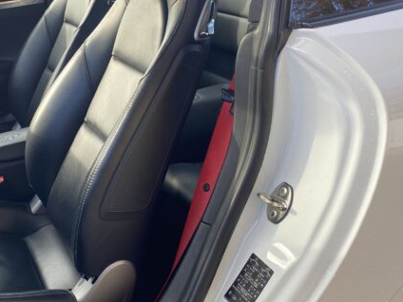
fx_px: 570
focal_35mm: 49
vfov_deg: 29.6
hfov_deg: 37.6
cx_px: 86
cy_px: 133
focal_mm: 4.25
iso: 32
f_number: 1.8
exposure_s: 1/122
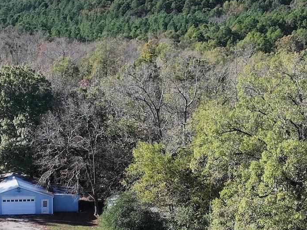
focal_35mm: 86
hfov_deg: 22.6
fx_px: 762
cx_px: 83
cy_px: 266
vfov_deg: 16.5
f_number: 2.8
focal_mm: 12.29
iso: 220
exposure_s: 1/2000
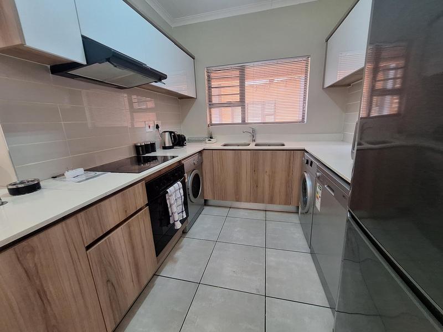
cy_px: 166
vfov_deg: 89.9
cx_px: 222
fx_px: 166
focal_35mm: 13
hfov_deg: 106.2
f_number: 2.2
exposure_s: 1/33
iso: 160
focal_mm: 1.74
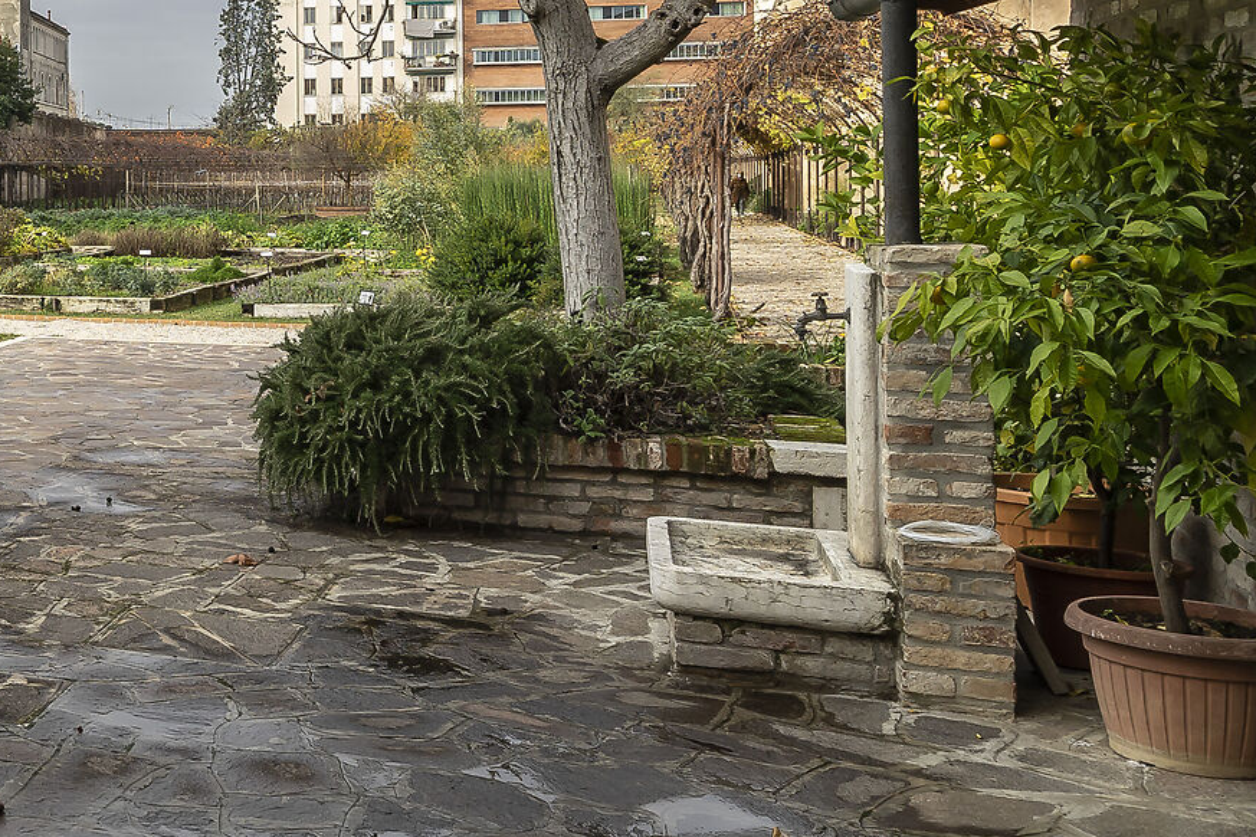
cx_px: -318
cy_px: 68
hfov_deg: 34.0
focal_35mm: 44
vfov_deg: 29.2
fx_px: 1535
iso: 100
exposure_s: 1/60
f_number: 8
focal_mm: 16
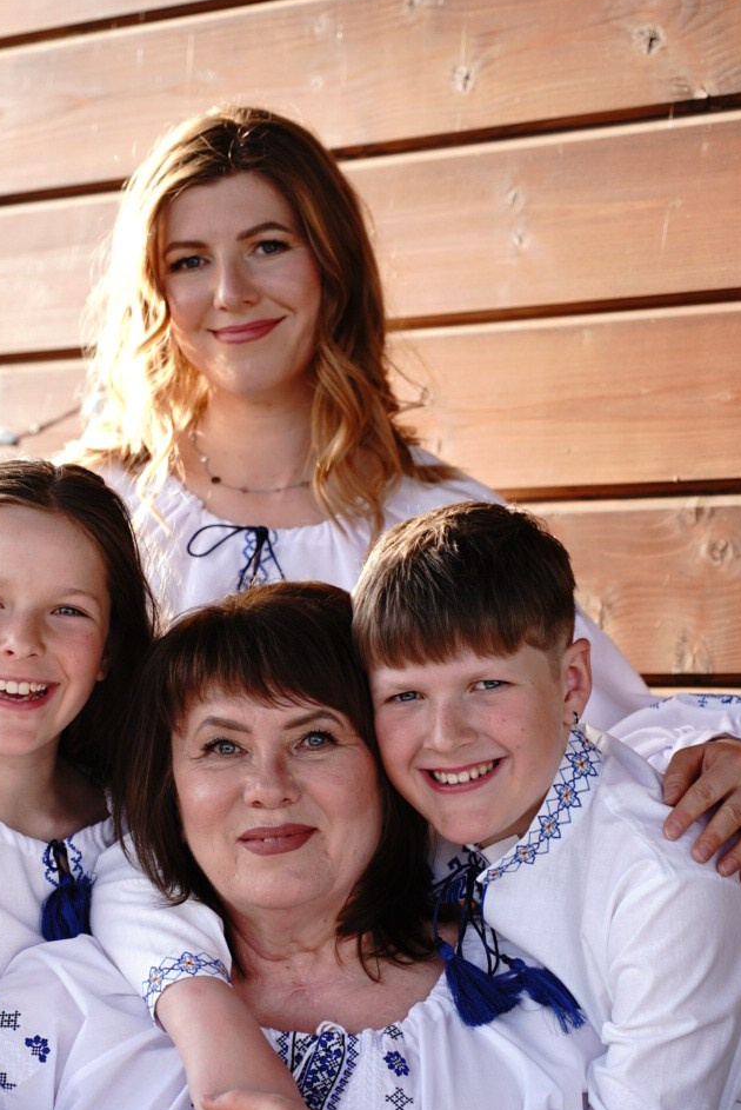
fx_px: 3329
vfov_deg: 18.9
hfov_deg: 12.7
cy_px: 692
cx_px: 306
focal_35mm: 108
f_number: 2.8
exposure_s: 1/320
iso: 200
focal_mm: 63
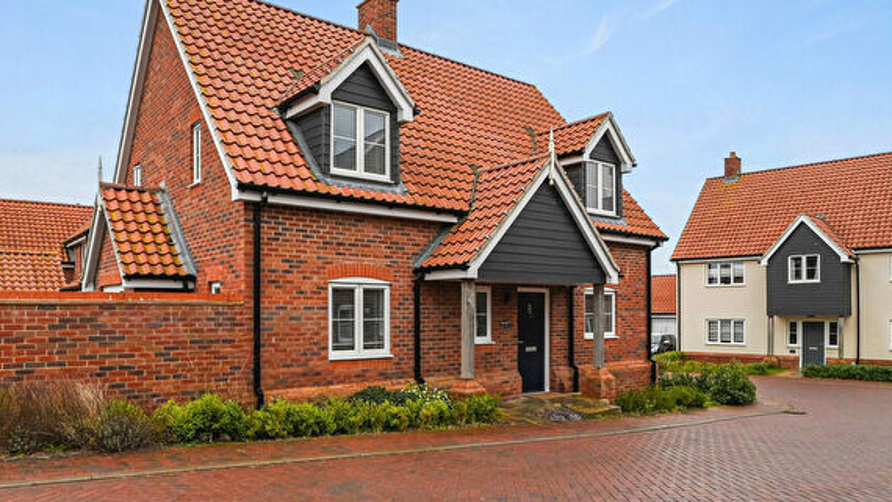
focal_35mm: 18
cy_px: 170
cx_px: 383
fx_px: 426
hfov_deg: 92.1
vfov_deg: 59.7
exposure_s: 1/320
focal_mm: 14
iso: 400
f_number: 8
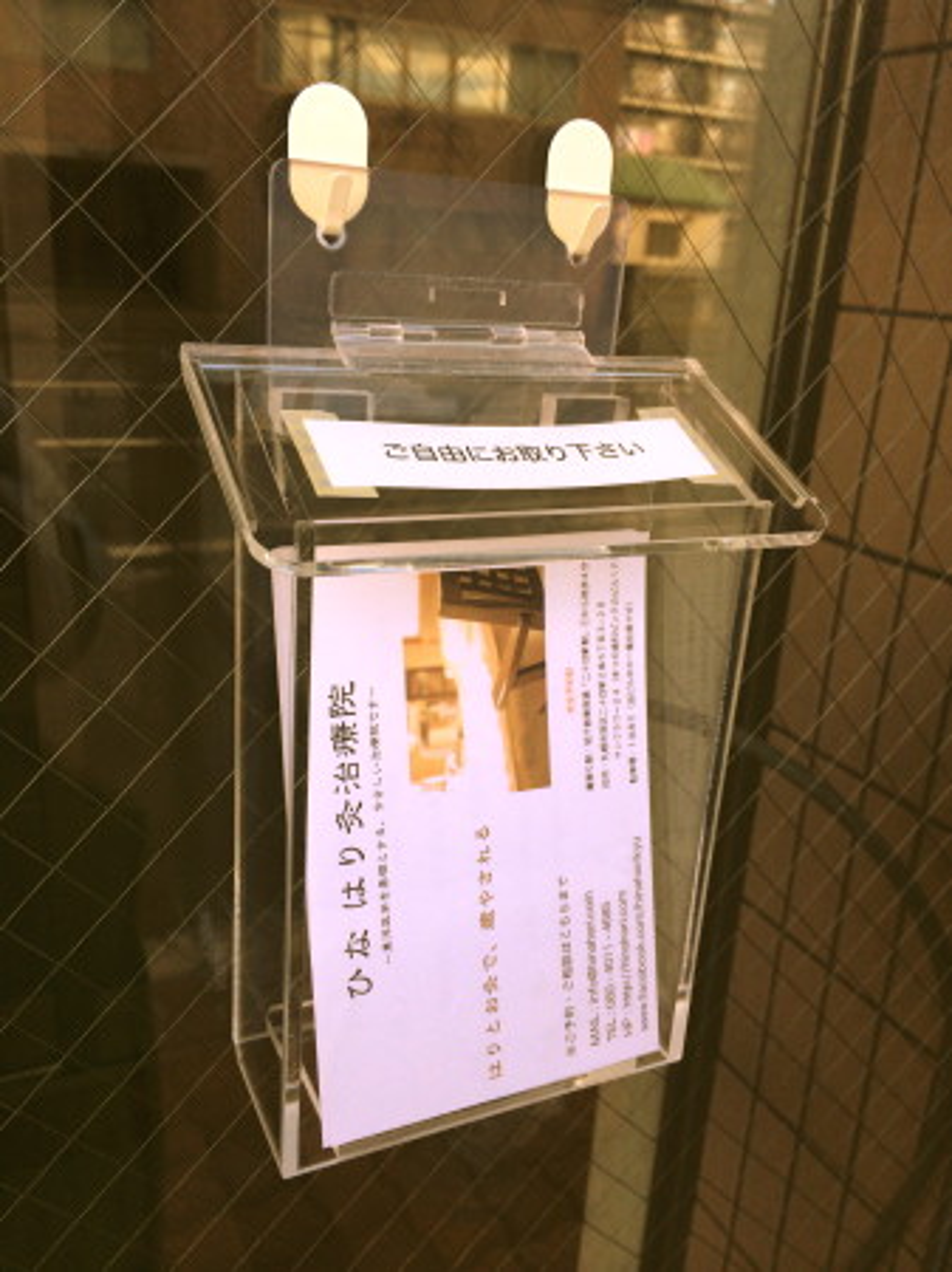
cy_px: 636
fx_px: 1101
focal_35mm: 30
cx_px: 476
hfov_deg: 46.8
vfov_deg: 60.0
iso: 32
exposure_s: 1/246
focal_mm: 4.12
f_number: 2.2
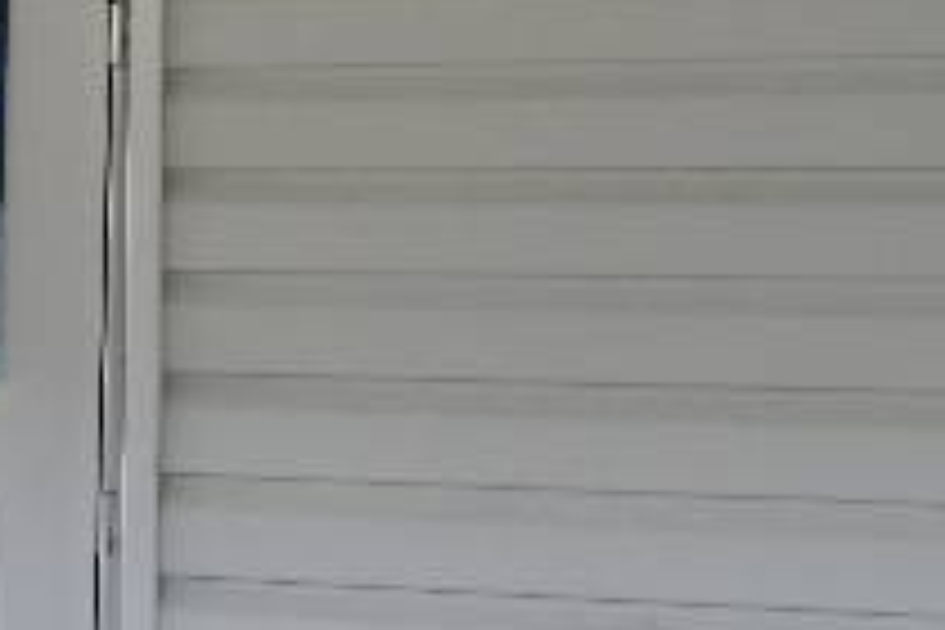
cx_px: -22
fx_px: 2861
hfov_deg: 18.2
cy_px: 324
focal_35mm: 109
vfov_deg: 12.6
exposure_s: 1/250
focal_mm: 18
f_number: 5
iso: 400
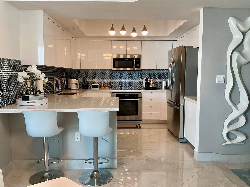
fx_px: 209
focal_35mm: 29
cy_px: 94
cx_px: 125
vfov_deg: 48.2
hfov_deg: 61.7
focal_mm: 3
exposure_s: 1/120
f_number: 1.8
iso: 64
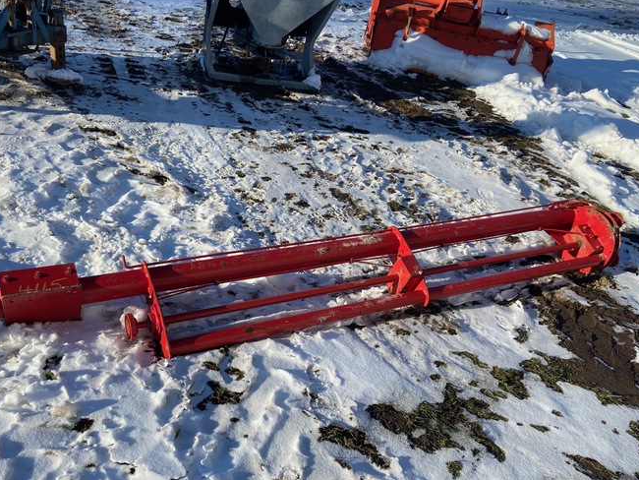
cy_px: 273
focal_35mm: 32
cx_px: 289
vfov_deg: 44.1
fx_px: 591
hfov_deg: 56.7
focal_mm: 4.25
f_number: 1.8
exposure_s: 1/3401
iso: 32
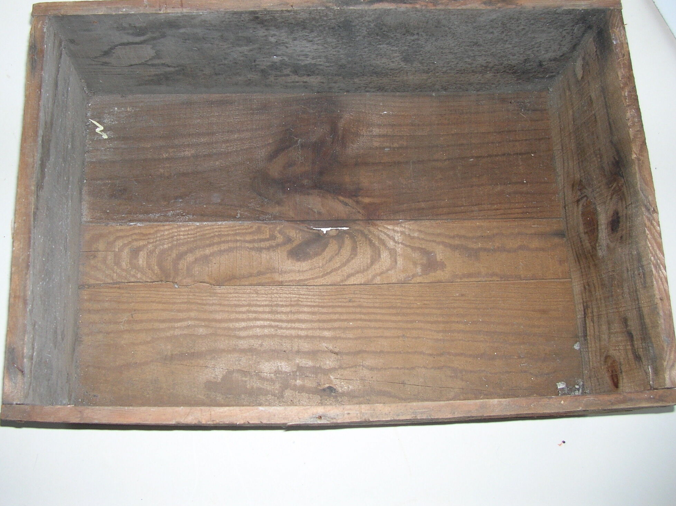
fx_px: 800
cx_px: 290
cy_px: 212
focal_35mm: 41
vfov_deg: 35.0
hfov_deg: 45.7
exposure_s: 1/60.1
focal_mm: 5.8
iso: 50
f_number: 2.8
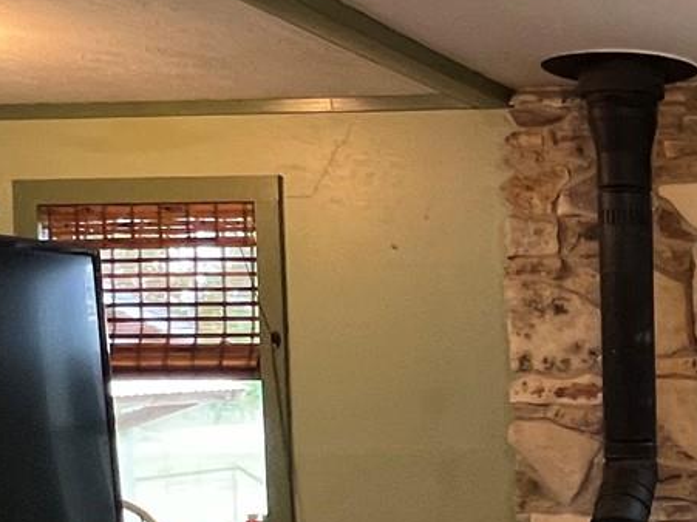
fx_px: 1188
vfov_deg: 24.4
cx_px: 949
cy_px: 420
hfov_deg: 26.6
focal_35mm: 59
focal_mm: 1.57
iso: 320
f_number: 1.8
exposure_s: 1/41
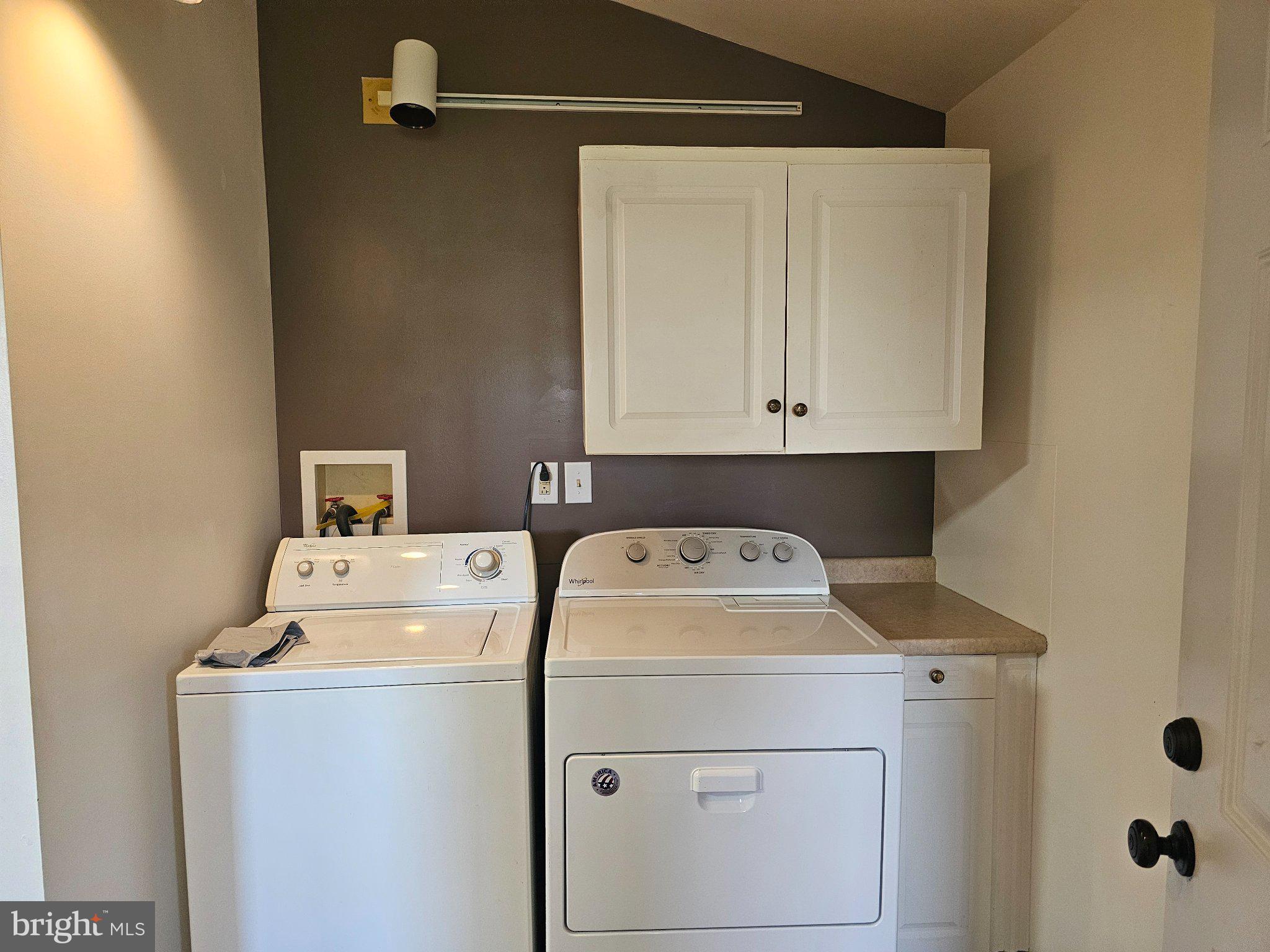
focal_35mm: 23
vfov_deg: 58.9
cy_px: 476
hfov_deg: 73.9
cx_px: 635
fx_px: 844
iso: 500
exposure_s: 1/120
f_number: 1.7
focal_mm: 6.3
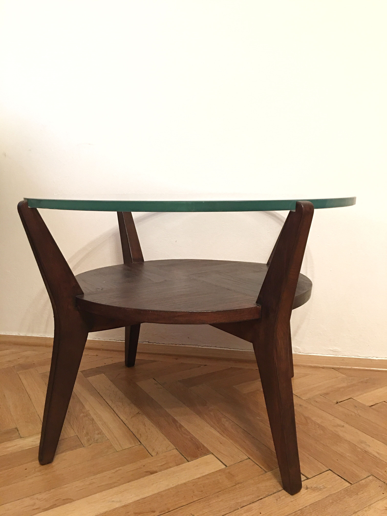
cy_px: 258
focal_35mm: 29
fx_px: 432
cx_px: 194
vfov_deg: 61.7
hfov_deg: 48.2
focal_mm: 4.15
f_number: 2.2
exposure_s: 1/10
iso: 100
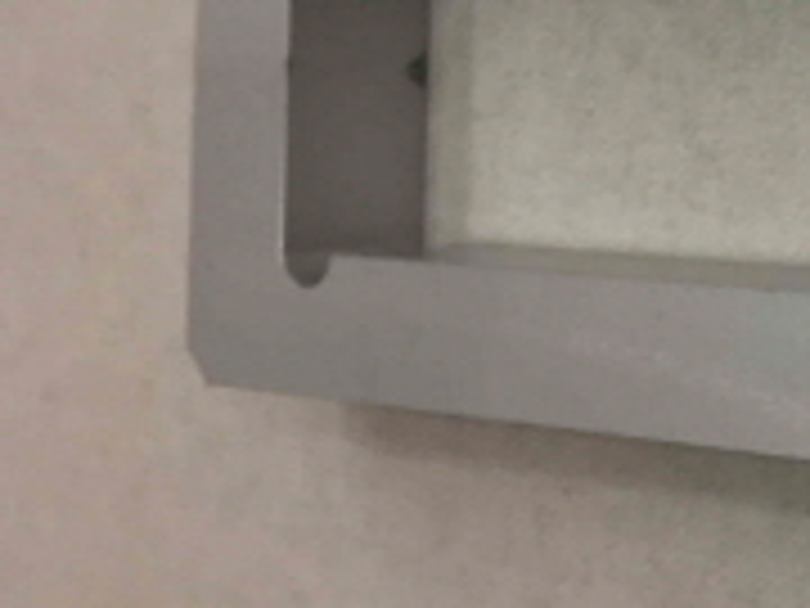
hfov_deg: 20.8
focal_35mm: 84
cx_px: 1102
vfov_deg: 17.3
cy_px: 54
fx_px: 1966
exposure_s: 1/30
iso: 64
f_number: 2.2
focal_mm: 4.15
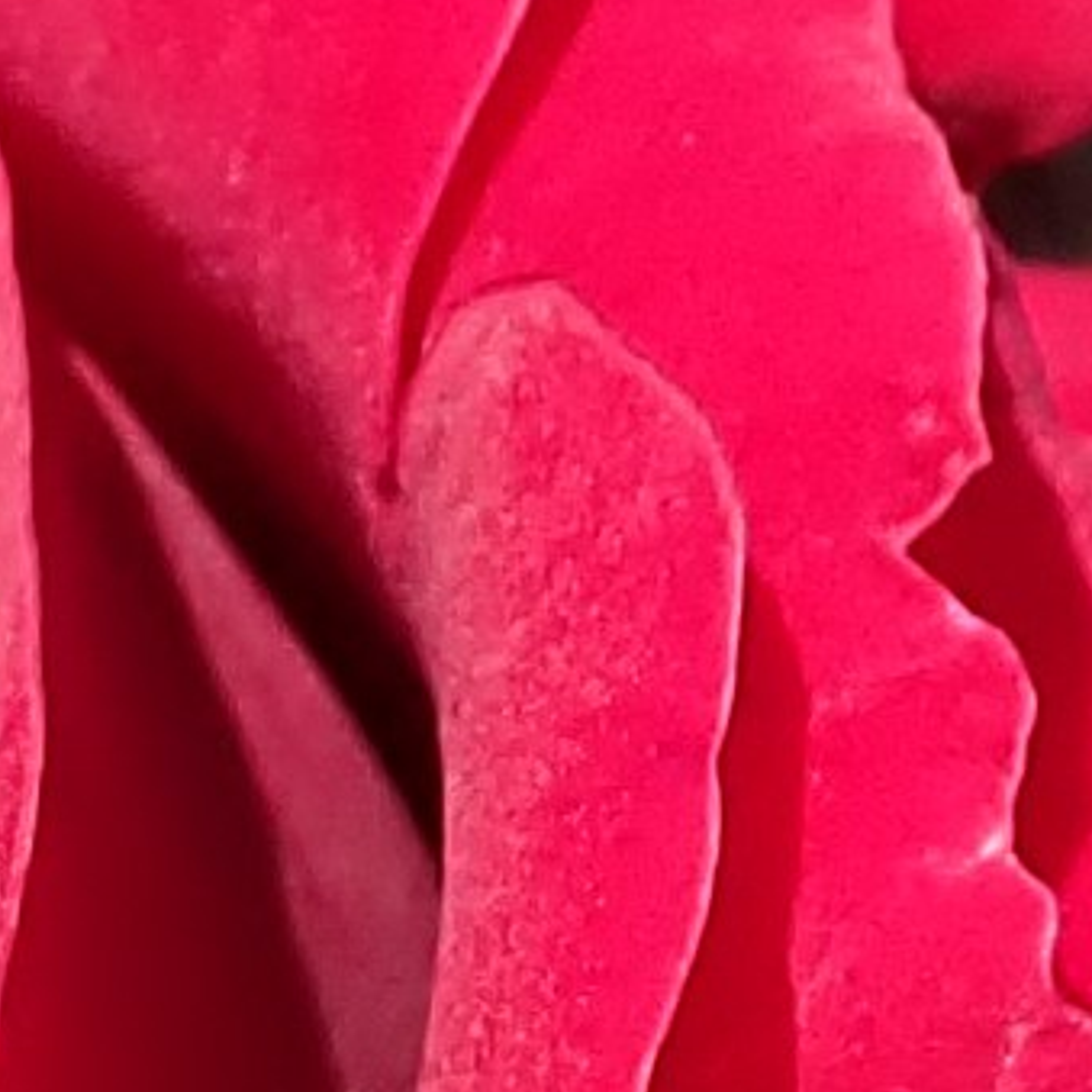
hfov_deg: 6.9
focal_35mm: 250
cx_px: -570
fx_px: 8923
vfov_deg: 7.0
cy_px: 1095
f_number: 3.2
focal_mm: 5.5
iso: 100
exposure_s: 1/640
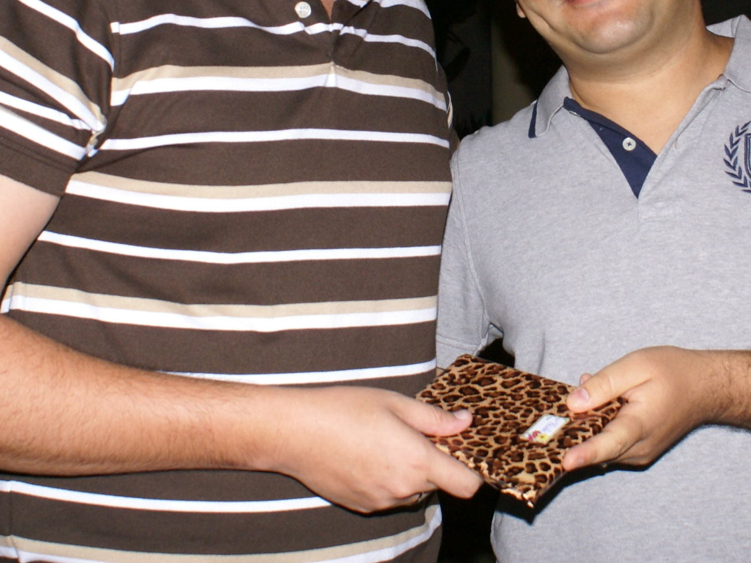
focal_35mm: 77
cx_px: 461
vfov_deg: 18.8
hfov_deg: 25.3
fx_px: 1670
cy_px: 55
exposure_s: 1/60
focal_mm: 24
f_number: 5.6
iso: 400
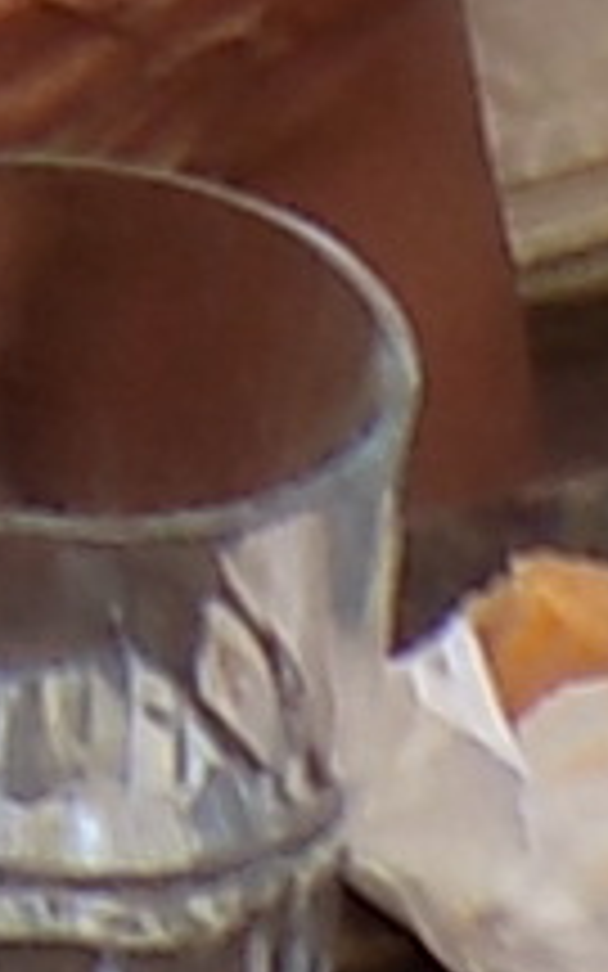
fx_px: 10048
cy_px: -2696
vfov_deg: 5.0
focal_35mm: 379
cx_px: -2657
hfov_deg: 3.2
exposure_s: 1/60
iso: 80
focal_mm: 6.1
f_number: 3.4
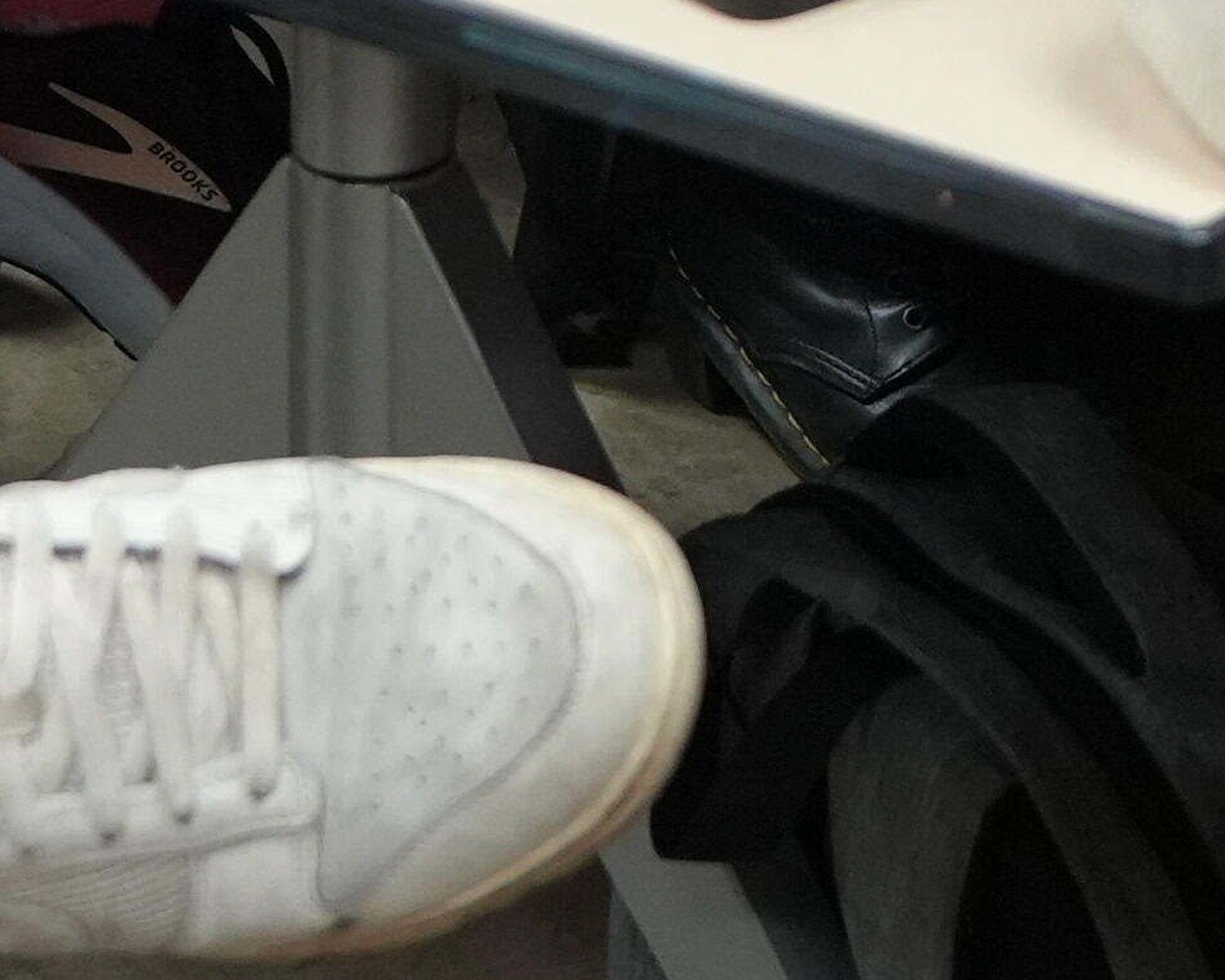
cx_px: 1594
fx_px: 10080
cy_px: -1539
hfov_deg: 6.9
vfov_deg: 5.4
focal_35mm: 278
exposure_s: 1/160
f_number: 4
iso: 2000
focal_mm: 40
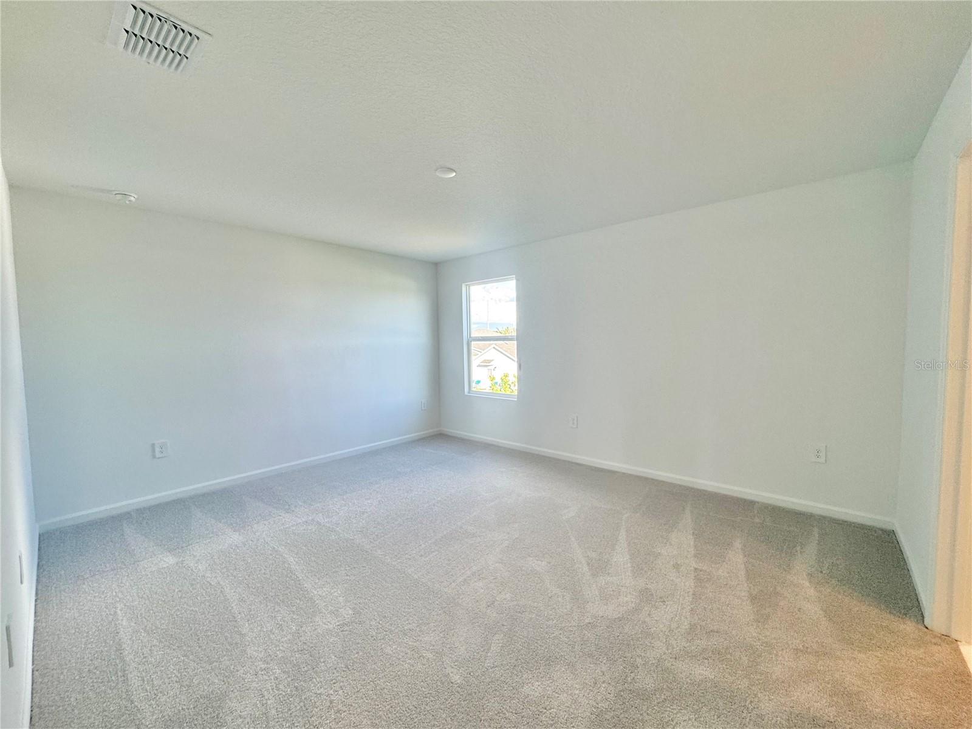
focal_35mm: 14
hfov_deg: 102.1
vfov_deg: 85.7
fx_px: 393
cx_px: 486
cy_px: 364
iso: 160
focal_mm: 2.22
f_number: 2.2
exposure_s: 1/120
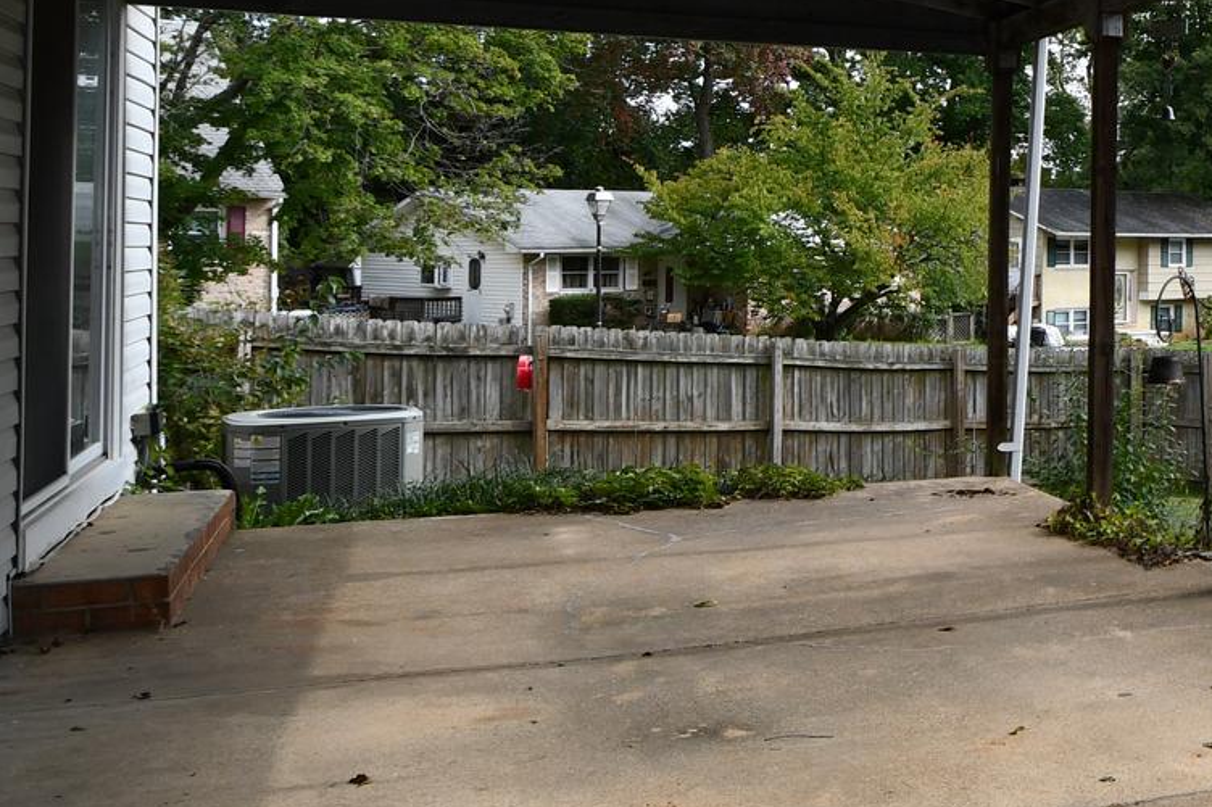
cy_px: 188
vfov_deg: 27.1
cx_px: 1431
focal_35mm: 49
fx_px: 1649
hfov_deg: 33.4
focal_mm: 12
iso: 200
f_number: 7.1
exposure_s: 1/250
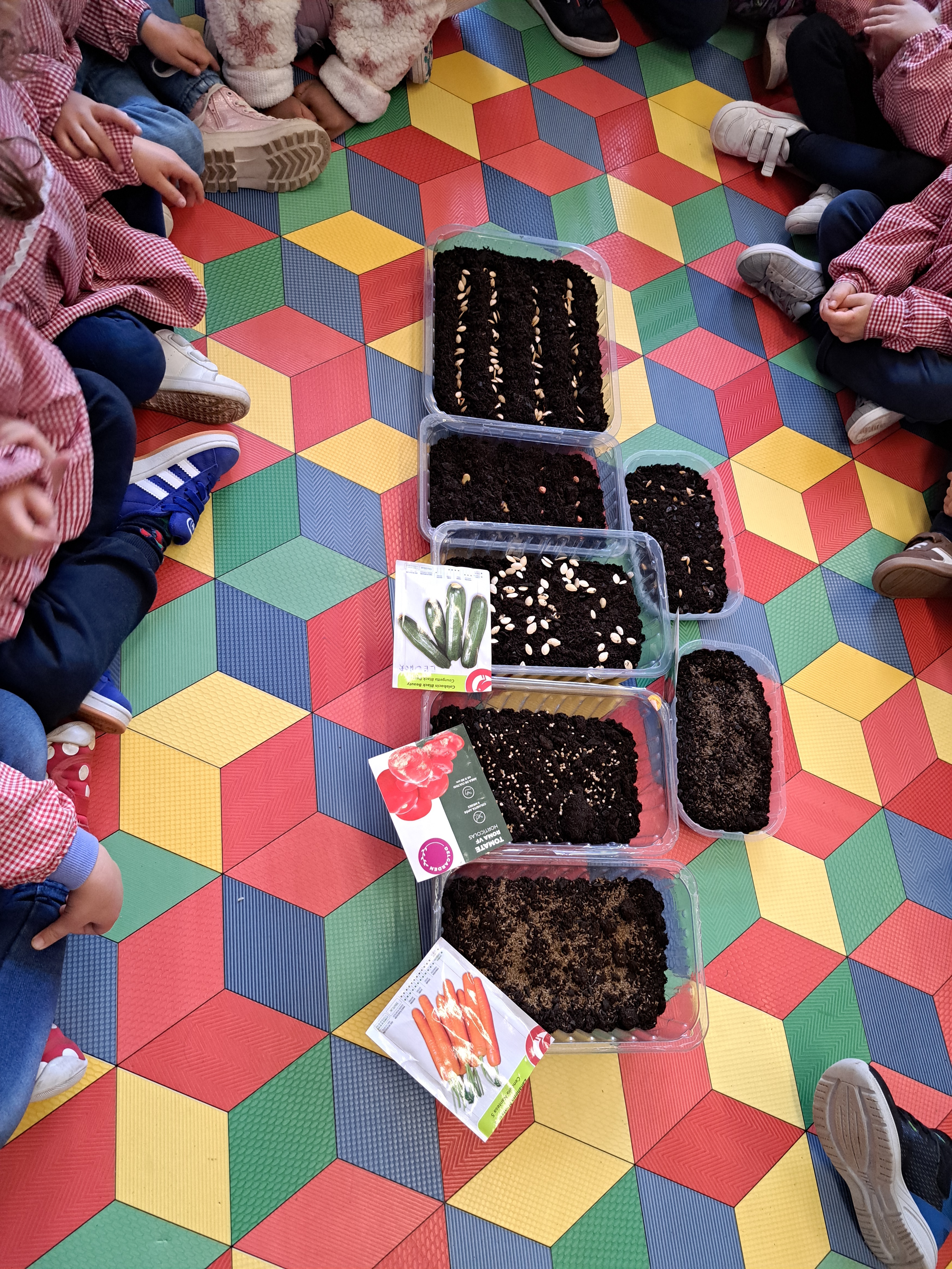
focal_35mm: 24
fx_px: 880
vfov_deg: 71.6
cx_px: 476
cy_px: 634
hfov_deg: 56.8
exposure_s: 1/50
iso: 400
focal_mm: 5.23
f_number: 1.8
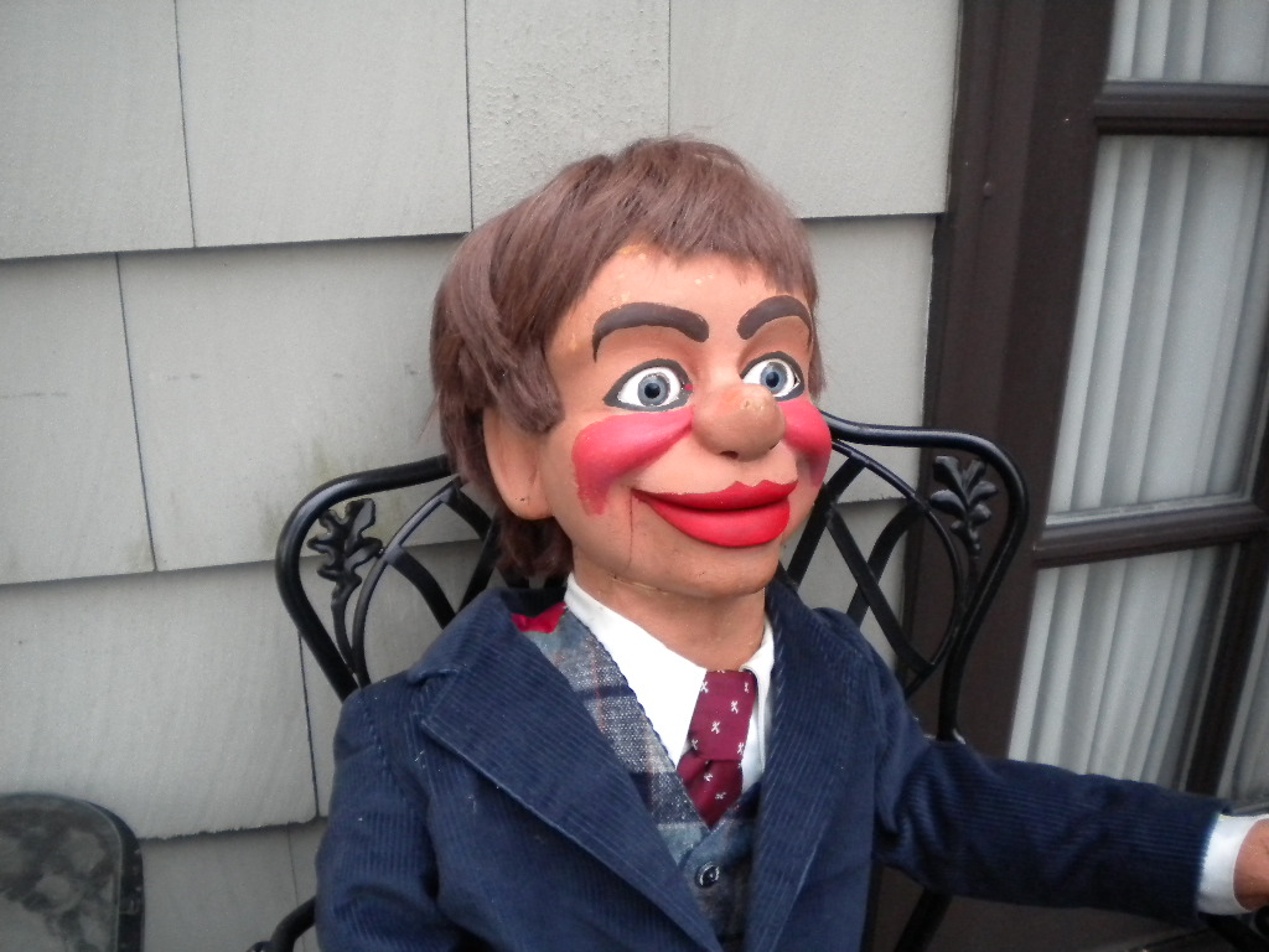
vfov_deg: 40.7
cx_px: 634
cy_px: 476
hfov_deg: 52.6
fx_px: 1283
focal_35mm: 35
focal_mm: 6.3
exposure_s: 1/45.3
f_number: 3.1
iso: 400
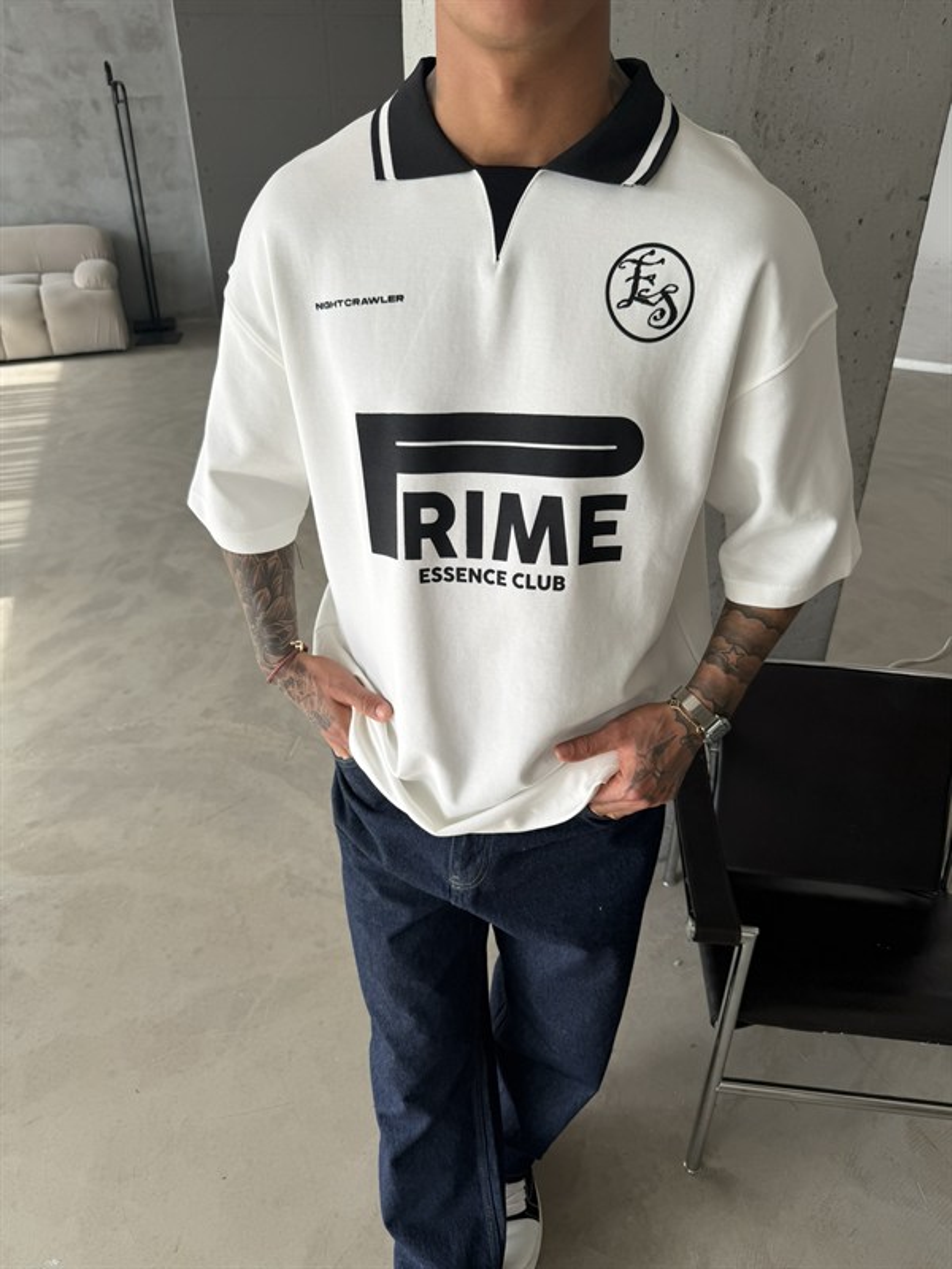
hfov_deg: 56.8
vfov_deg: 71.6
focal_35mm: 24
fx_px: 880
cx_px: 476
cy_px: 634
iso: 80
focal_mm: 6.76
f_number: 1.78
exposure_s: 1/671
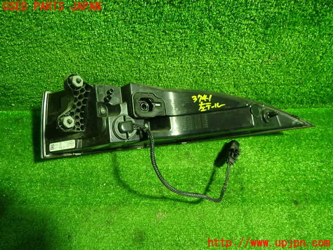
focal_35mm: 25
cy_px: 125
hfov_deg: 69.4
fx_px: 240
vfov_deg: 54.9
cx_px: 166
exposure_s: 1/30
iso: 400
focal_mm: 4.5
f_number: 2
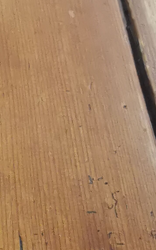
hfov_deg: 11.0
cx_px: -80
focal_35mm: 115
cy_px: 283
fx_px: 782
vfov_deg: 17.4
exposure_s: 1/33.3
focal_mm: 2.26
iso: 160
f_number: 2.2
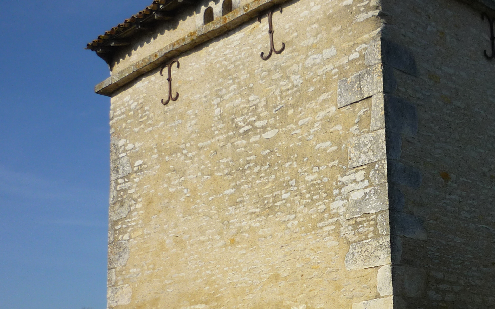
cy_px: 244
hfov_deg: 33.6
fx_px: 809
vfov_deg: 21.4
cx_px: 345
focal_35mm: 60
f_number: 8
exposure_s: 1/320
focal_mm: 5.5
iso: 100
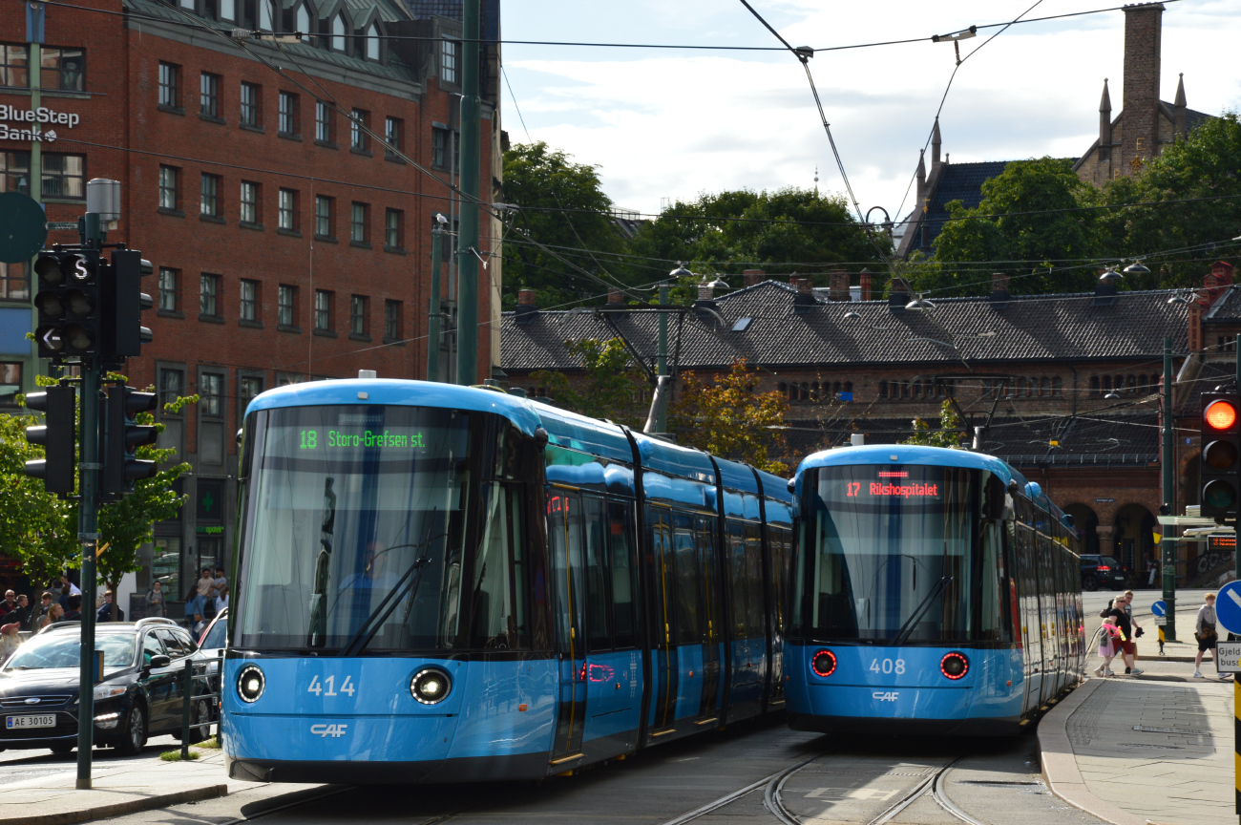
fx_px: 3874
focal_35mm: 112
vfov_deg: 12.2
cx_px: 620
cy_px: 412
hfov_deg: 18.2
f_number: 13
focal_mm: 75
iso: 200
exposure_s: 1/200
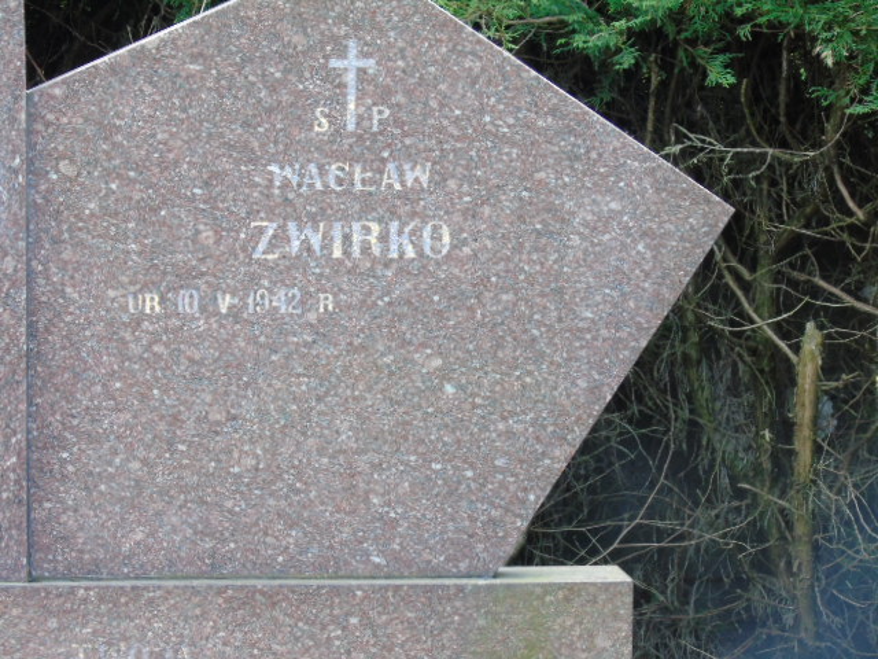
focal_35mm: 162
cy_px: 330
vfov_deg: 9.2
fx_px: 4109
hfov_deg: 12.2
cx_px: 439
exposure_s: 1/125
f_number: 4.9
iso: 320
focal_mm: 29
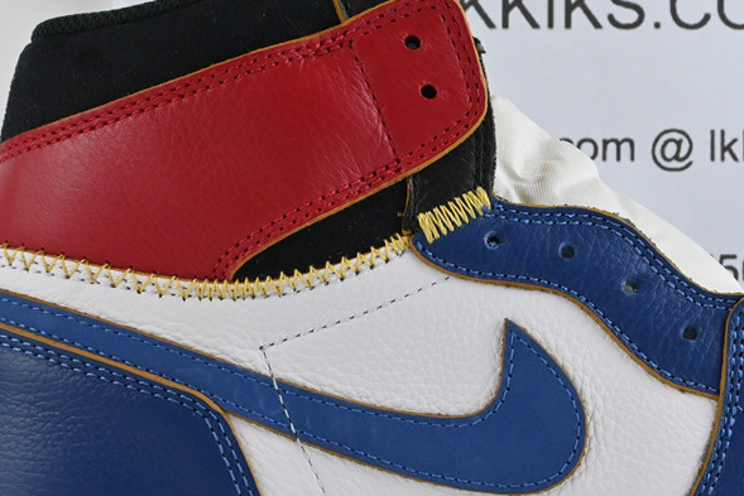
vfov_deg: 12.1
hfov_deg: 17.9
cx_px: 594
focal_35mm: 113
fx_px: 2336
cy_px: 382
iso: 1600
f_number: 11
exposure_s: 1/125
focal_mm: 37
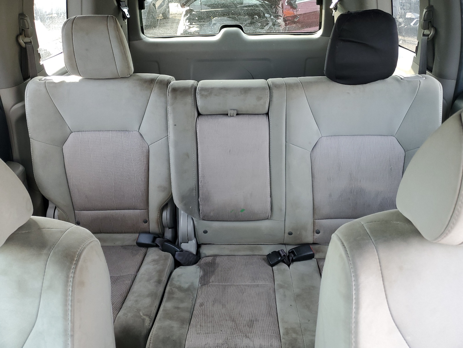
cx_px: 232
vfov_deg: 53.1
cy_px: 174
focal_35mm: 26
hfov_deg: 67.3
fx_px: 348
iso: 79
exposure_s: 1/60.2
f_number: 1.5
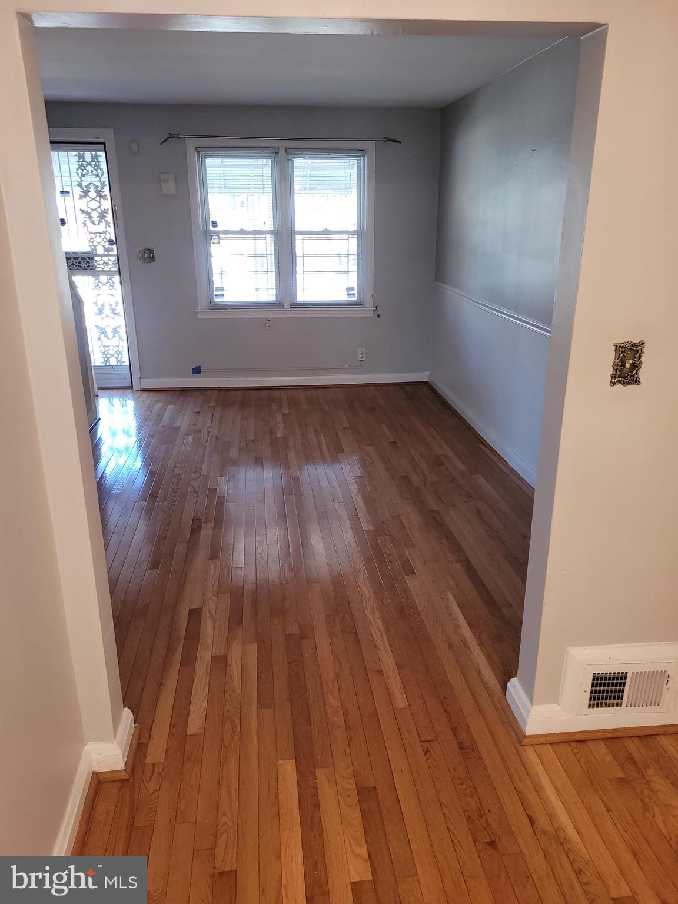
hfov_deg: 53.1
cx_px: 339
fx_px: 679
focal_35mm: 26
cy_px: 452
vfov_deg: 67.3
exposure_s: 1/24
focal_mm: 5.4
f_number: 1.8
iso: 100
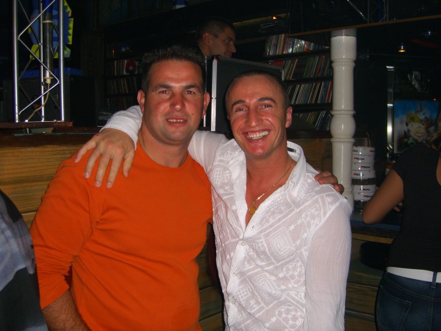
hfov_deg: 49.0
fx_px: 484
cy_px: 166
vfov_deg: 37.7
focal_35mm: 38
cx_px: 220
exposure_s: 1/60
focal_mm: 7.9
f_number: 2.8
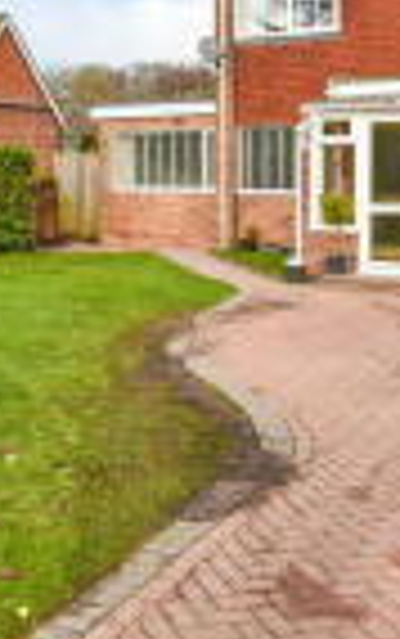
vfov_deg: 38.5
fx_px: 888
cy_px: 160
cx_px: 61
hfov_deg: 24.8
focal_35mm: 51
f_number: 9
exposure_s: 1/400
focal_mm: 15
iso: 400
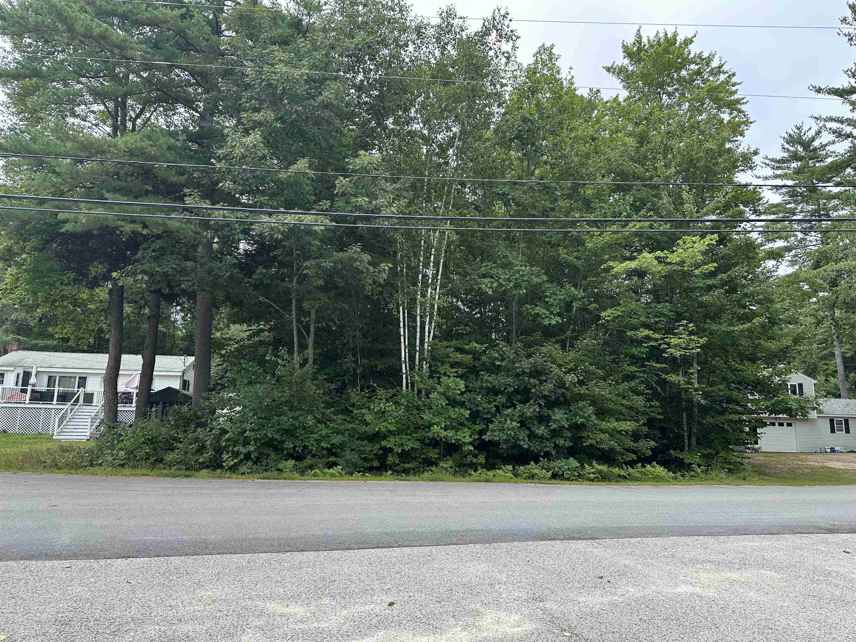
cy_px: 321
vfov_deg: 56.8
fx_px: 593
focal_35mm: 24
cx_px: 428
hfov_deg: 71.6
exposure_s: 1/1321
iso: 80
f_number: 1.78
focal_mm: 6.86
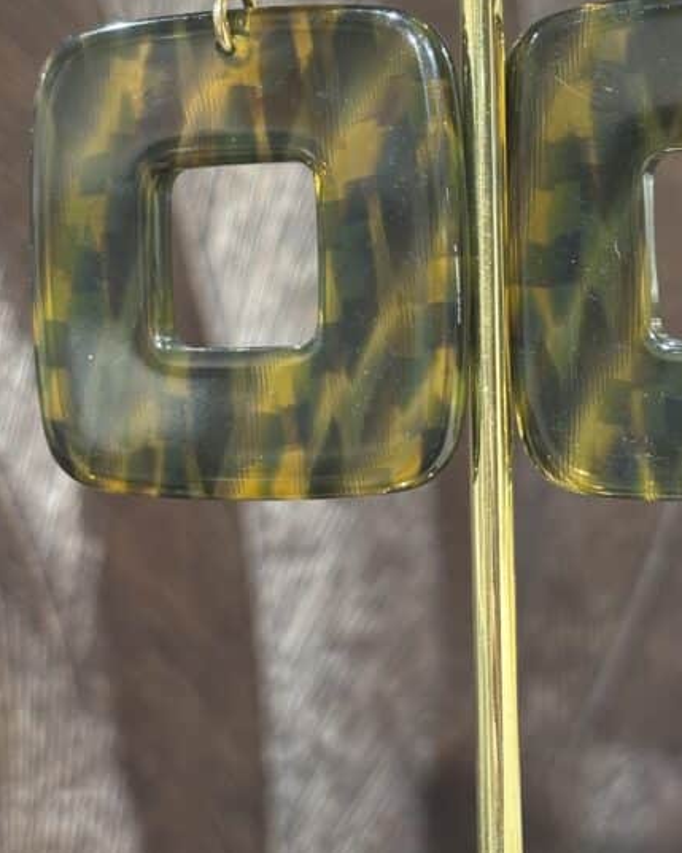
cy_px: 353
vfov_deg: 19.7
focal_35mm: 97
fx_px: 2447
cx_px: 453
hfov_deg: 15.8
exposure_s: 1/50
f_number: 1.6
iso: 80
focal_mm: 5.96
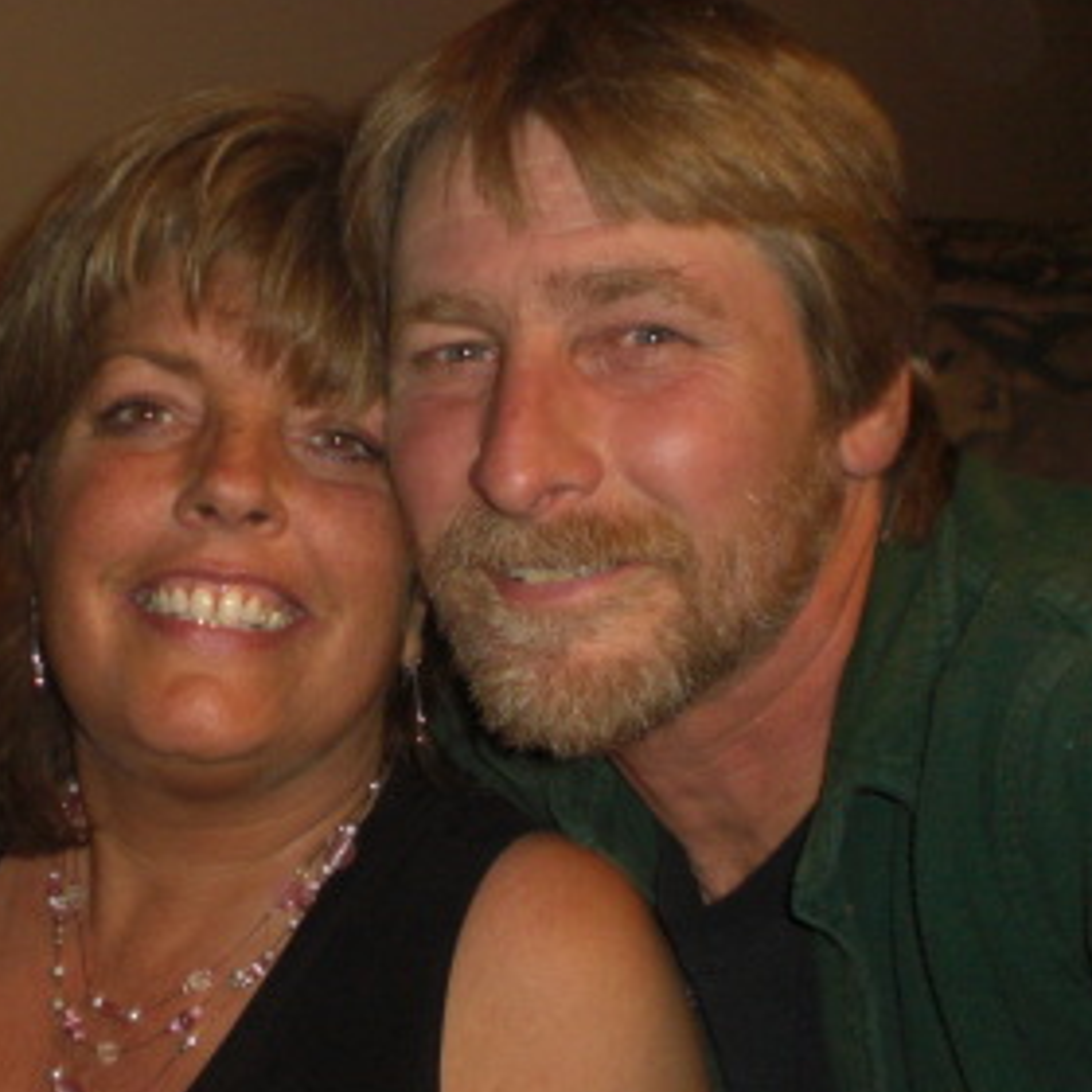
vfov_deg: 31.6
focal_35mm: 54
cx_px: 347
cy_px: 626
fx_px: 1927
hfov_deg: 31.3
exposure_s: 1/30
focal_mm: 6.3
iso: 200
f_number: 3.1
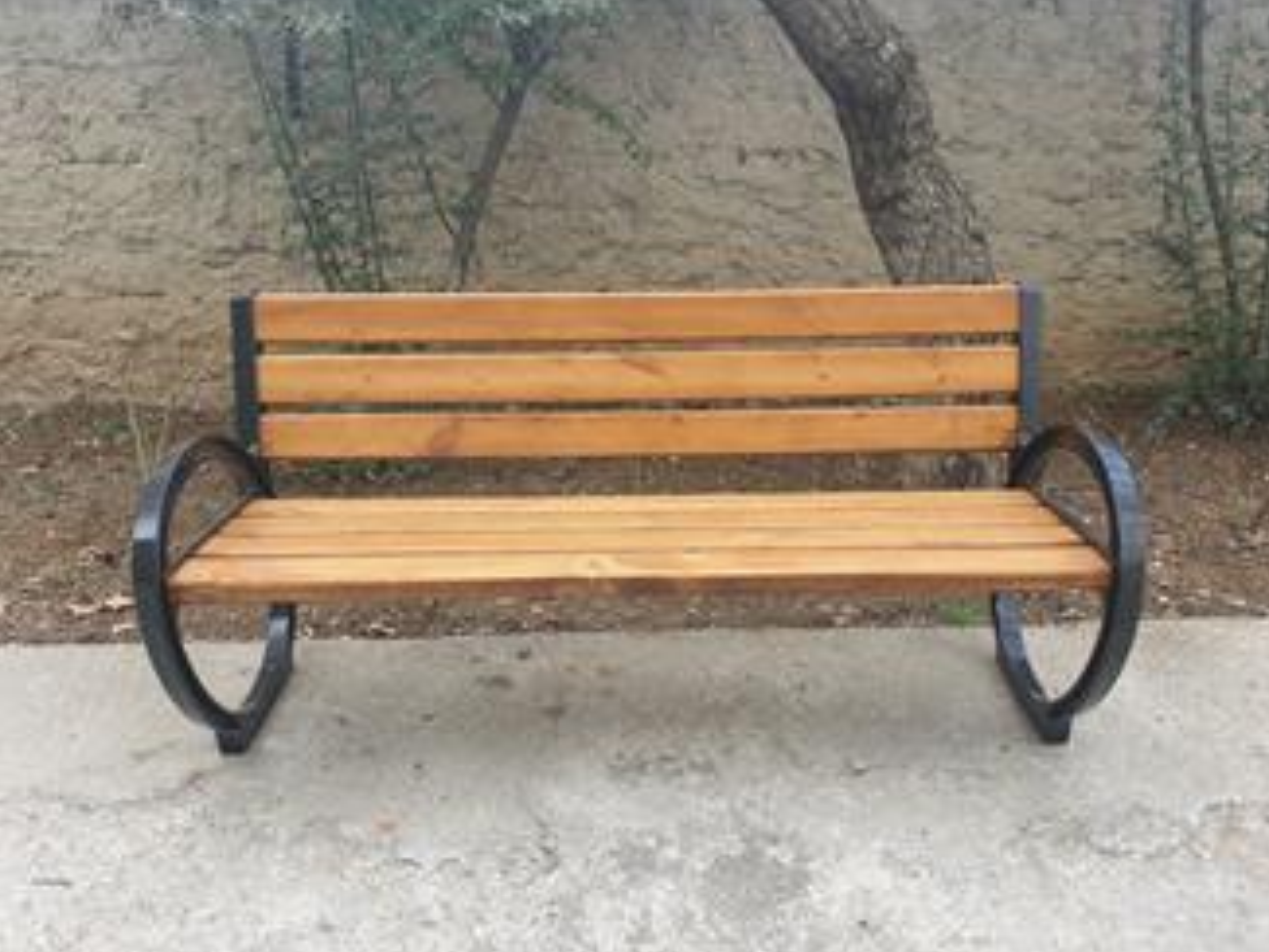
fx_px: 1174
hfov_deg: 56.8
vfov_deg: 44.2
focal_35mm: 32
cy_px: 507
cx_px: 652
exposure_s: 1/130
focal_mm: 4.3
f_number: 2.4
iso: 50
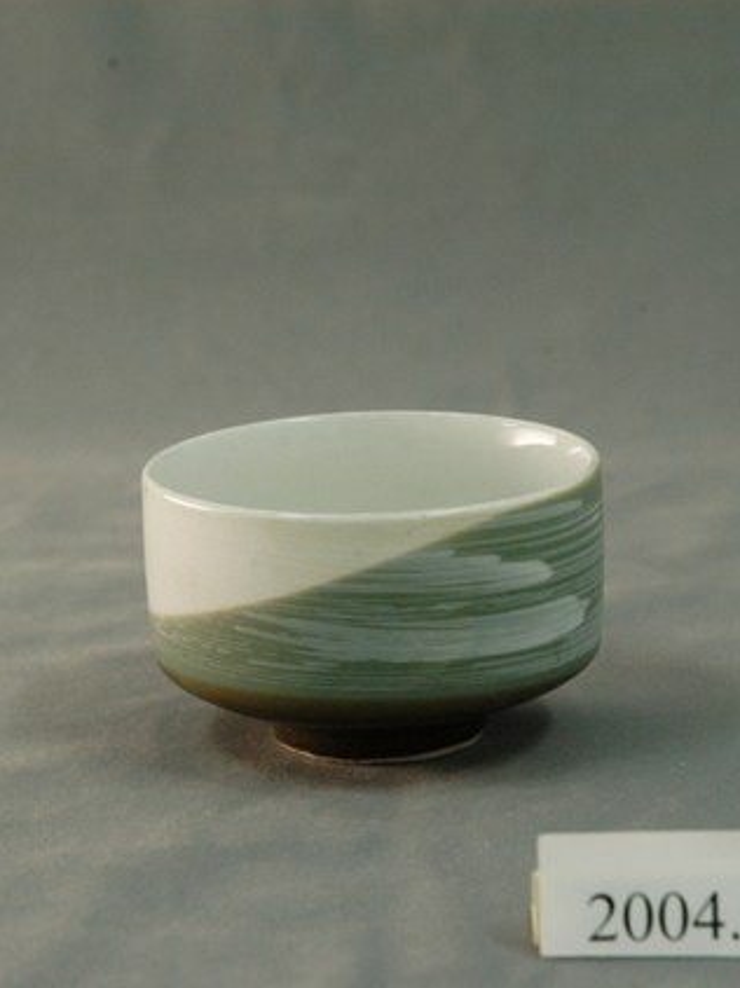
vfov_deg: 12.9
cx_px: 370
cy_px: 493
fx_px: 4365
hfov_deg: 9.7
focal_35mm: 153
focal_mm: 70
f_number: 8
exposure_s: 1/20
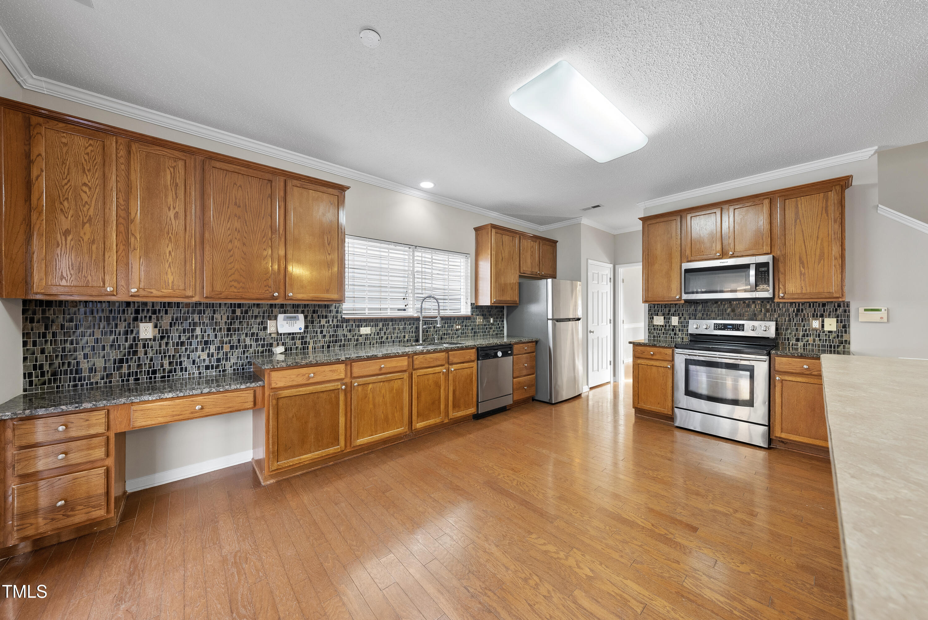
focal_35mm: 12
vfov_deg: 90.1
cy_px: 310
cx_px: 464
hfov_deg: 112.6
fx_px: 309
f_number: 7.1
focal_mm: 12
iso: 400
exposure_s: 1
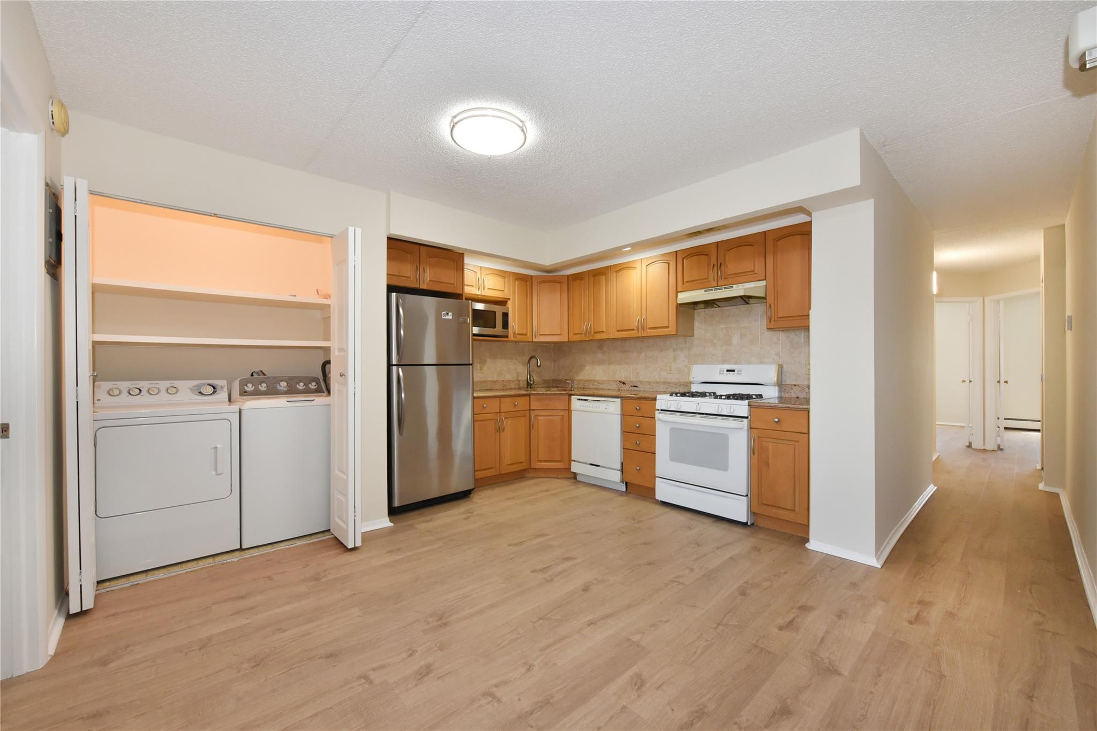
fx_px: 427
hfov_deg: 104.2
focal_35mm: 14
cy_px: 366
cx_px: 548
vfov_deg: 81.2
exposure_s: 1/80
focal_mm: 14
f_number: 9
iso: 1600
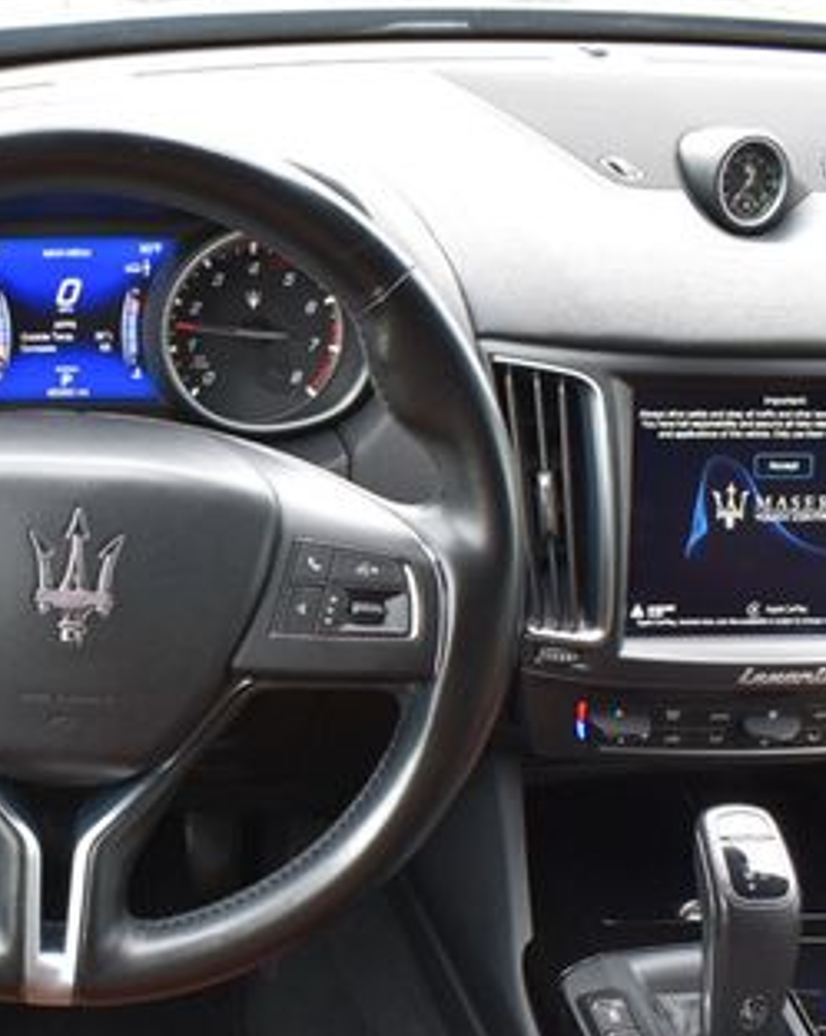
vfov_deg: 35.8
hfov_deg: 28.1
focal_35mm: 52
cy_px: 657
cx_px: 96
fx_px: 1591
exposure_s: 1/15
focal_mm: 18
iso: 400
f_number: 6.3
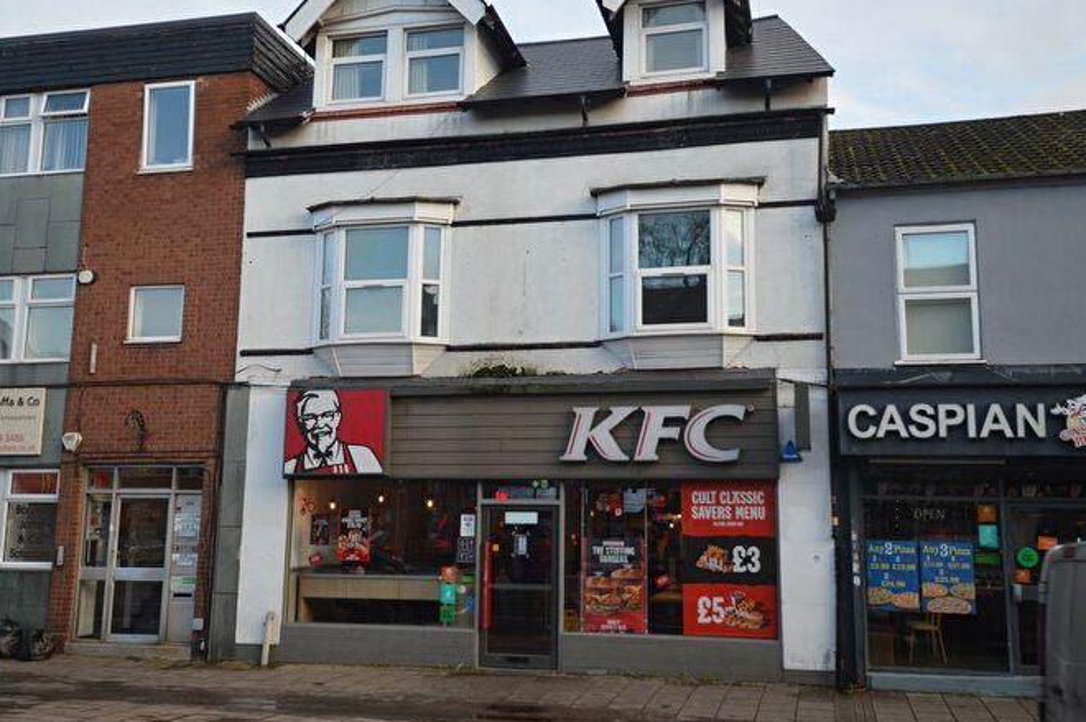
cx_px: 548
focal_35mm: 35
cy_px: 350
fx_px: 1055
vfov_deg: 37.8
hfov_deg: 54.5
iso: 100
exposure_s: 1/125
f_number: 5.6
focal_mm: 22
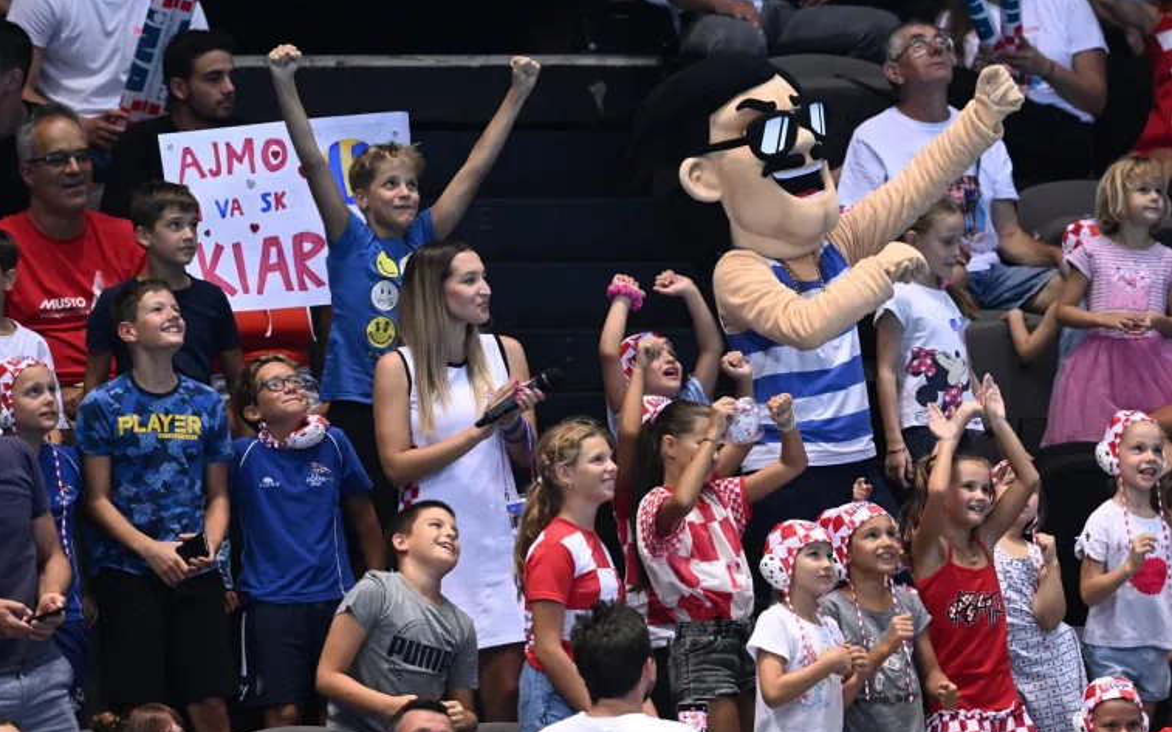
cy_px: 364
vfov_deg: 3.2
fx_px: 13063
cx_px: 585
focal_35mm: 409
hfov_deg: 5.1
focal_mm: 400
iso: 4000
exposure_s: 1/500
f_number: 4
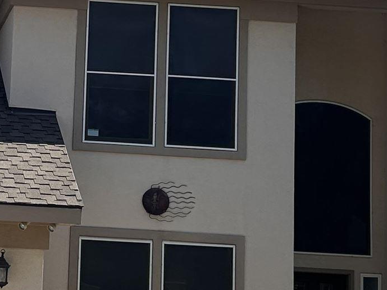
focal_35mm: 116
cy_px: 69
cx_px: -23
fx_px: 1296
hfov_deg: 16.5
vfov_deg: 12.7
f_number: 1.5
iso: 50
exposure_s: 1/3571
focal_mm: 5.7
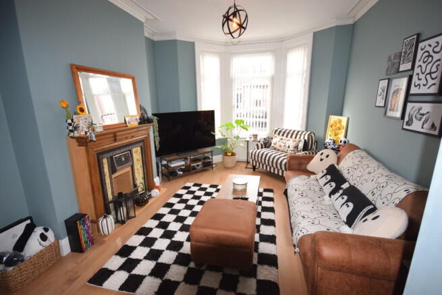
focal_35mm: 16
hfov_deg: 95.0
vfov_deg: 72.1
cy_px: 148
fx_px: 203
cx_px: 221
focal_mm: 11
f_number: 5
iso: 800
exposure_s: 1/100
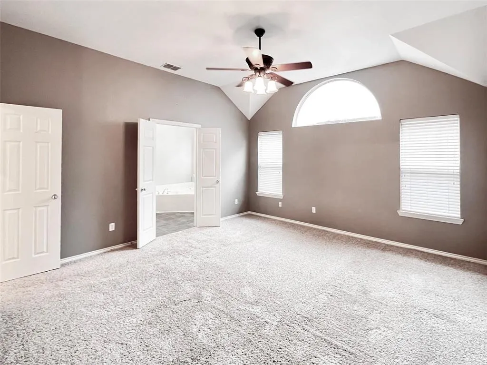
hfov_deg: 106.2
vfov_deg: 89.9
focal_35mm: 13
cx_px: 244
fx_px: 183
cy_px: 182
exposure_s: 1/60
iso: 1000
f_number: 1.8
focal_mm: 1.57
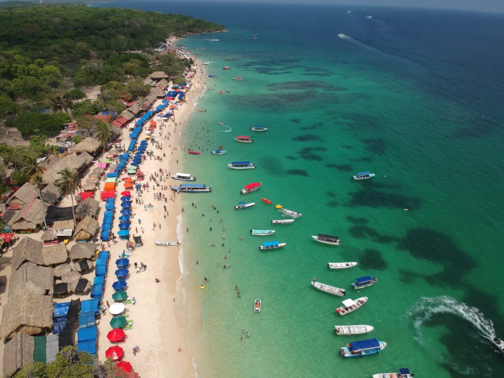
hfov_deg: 69.4
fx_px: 364
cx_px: 252
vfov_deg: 54.9
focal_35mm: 25
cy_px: 189
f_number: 2.6
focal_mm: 4.49
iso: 100
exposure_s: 1/2000
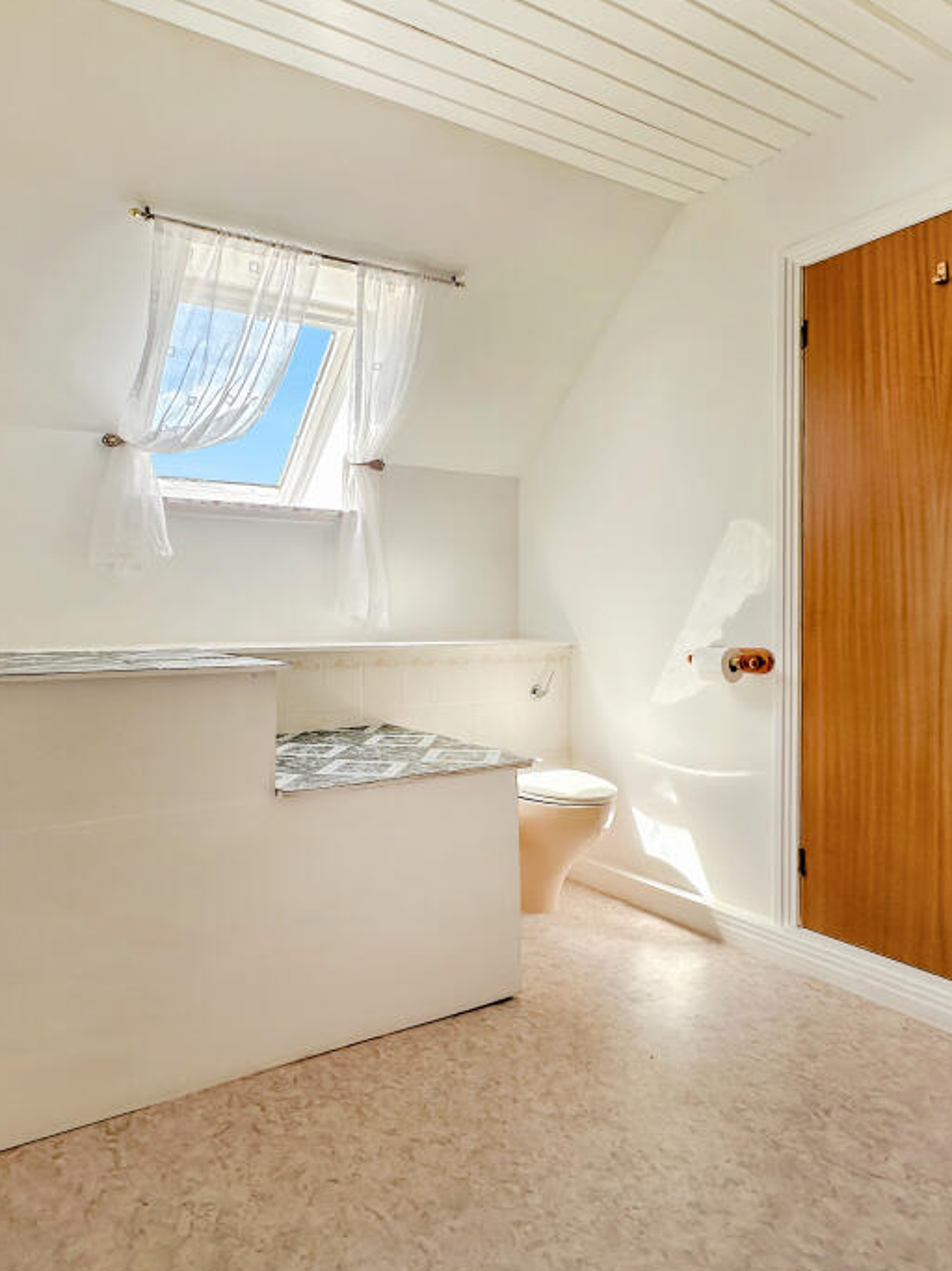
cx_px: 335
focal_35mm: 21
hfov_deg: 62.2
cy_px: 627
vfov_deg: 79.0
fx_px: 770
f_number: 2.2
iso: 40
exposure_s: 1/515
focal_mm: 2.22
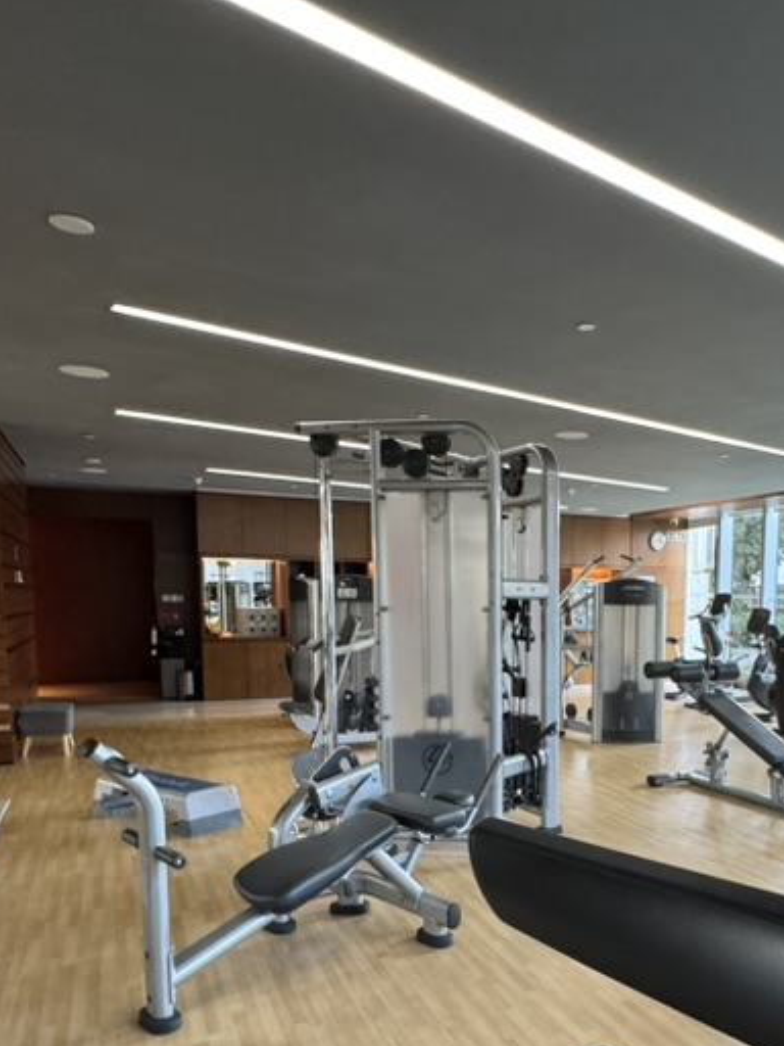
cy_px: 697
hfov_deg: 48.2
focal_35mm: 28
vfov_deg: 61.9
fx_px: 846
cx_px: 568
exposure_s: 1/67
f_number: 2.2
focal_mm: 2.22
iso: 320
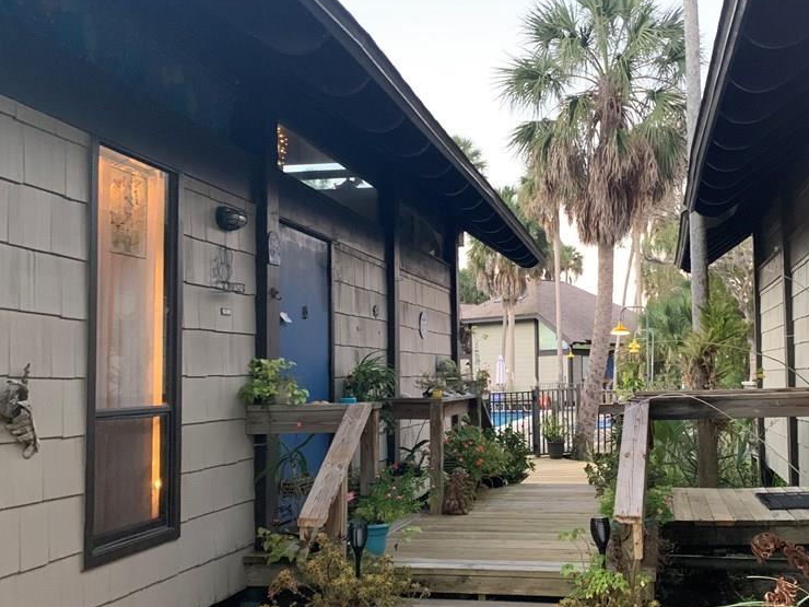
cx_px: 525
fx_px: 841
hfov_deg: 50.6
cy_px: 338
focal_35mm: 36
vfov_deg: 39.6
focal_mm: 4.25
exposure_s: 1/30
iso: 400
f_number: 1.8
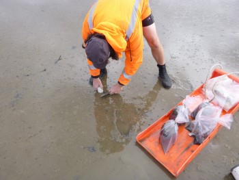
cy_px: 90
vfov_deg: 54.9
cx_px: 120
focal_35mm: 25
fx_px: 173
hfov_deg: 69.4
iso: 100
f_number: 3.9
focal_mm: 4.5
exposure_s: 1/160
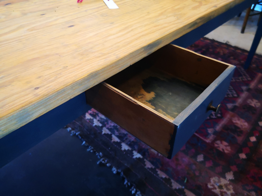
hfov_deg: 65.3
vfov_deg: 51.4
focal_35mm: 27
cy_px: 98
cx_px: 131
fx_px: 204
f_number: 1.6
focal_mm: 3.95
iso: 640
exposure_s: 1/120
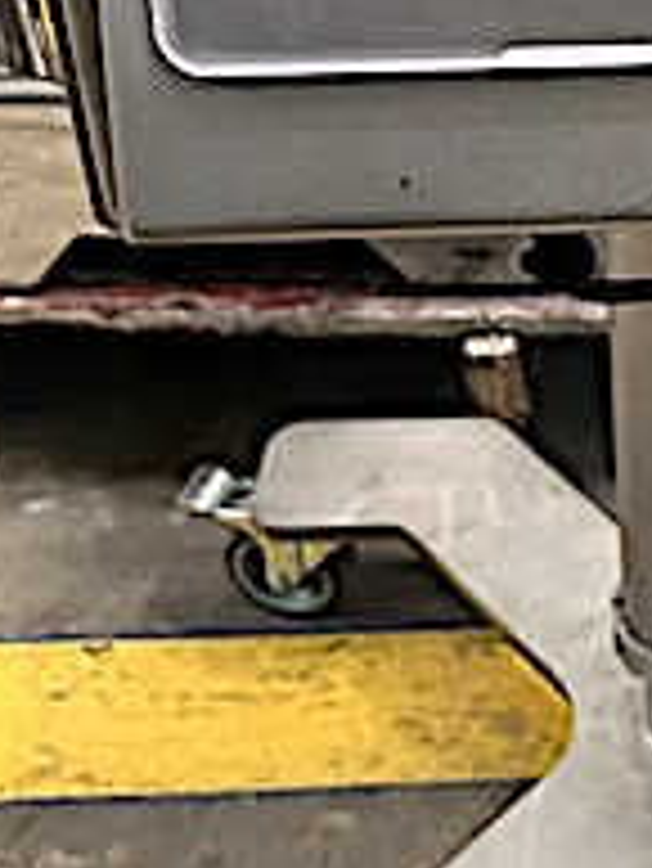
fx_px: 2157
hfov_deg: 16.1
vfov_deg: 22.1
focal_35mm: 86
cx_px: 904
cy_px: 58
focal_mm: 5.7
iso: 320
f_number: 1.5
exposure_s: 1/50
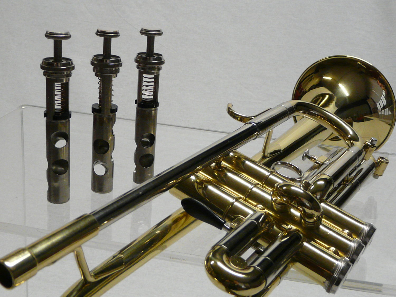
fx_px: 549
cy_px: 148
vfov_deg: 30.3
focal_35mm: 48
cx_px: 198
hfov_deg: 39.7
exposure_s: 1/30
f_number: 2.8
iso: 200
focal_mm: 4.9
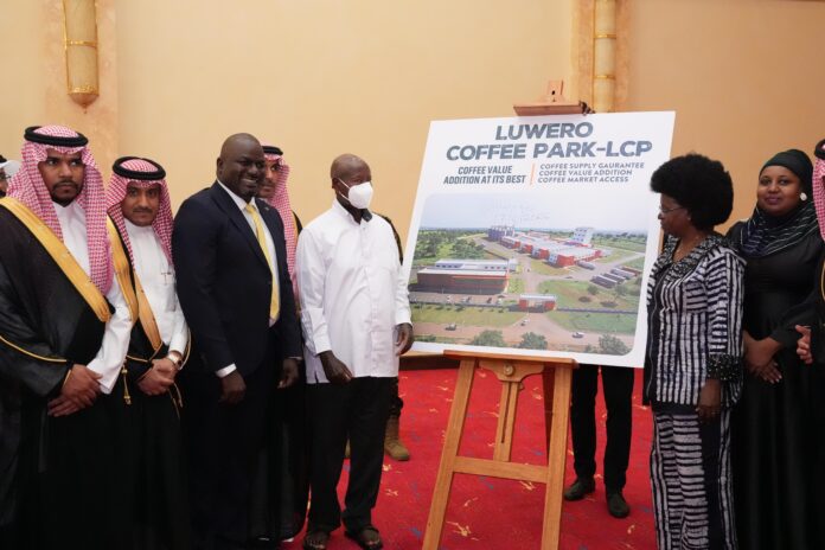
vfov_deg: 32.6
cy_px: 275
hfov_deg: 47.4
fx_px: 940
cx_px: 412
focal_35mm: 41
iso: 12800
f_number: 5
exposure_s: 1/500
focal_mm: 41
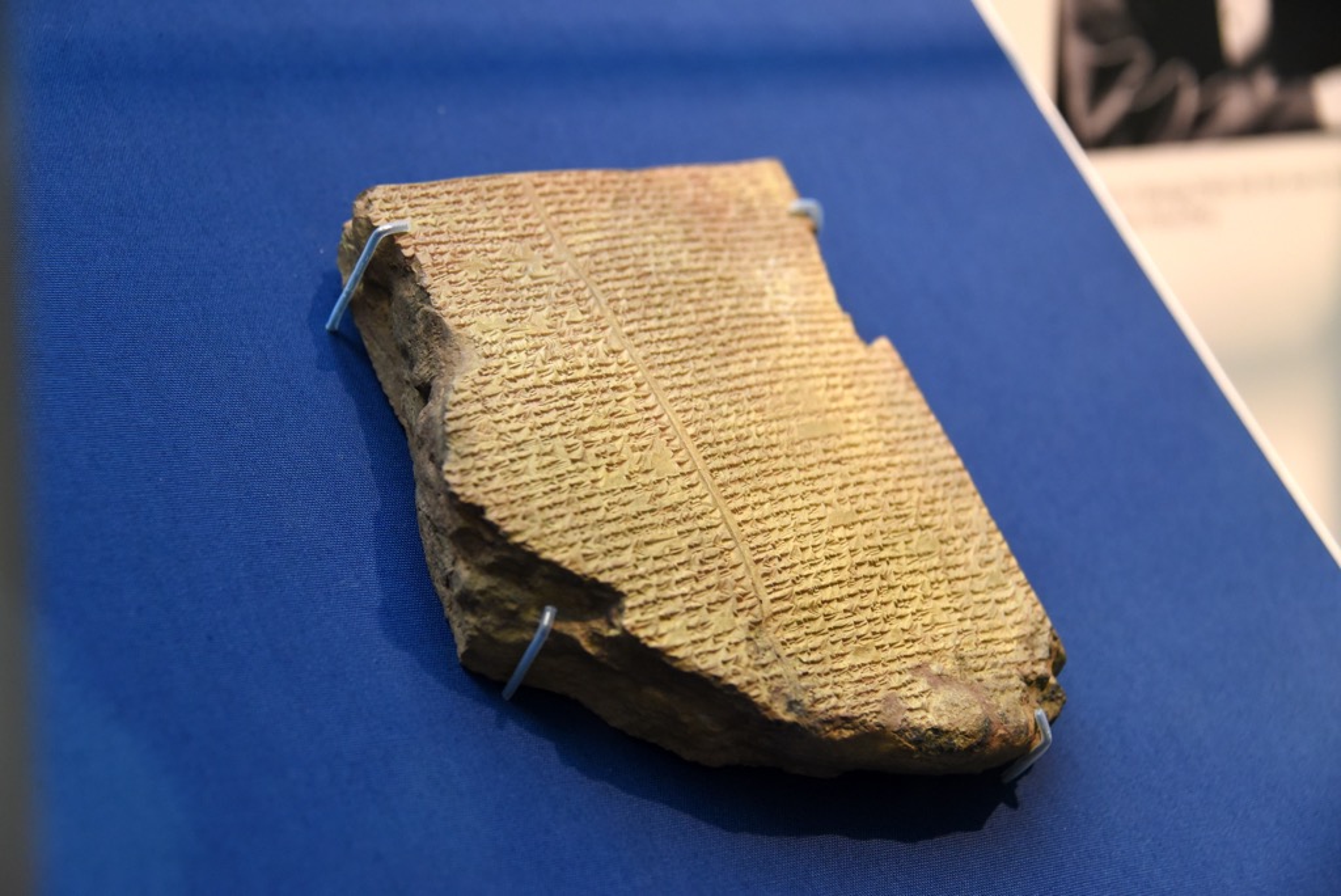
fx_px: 3354
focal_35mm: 90
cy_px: 448
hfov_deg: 22.6
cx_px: 670
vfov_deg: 15.2
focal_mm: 90
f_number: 5.3
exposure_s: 1/100
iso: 2800
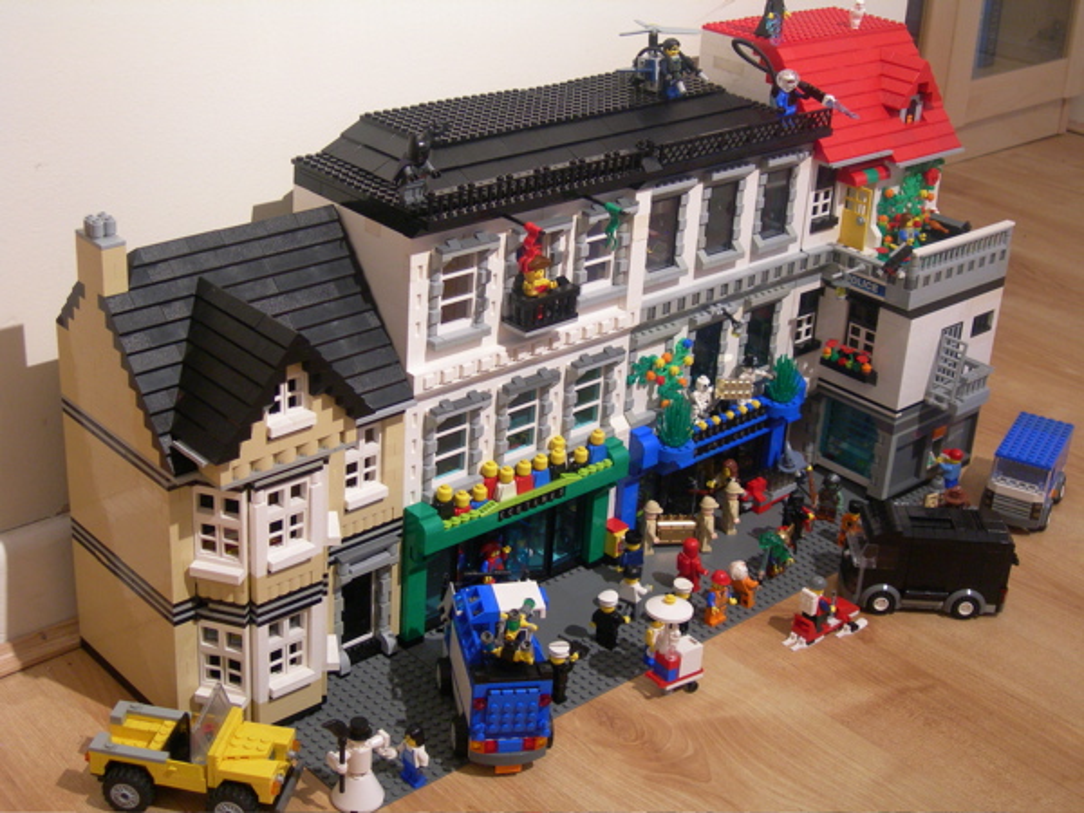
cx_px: 542
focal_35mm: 51
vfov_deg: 28.6
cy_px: 406
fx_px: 1597
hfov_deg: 37.5
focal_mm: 10.6
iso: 200
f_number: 3.2
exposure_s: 1/3.4
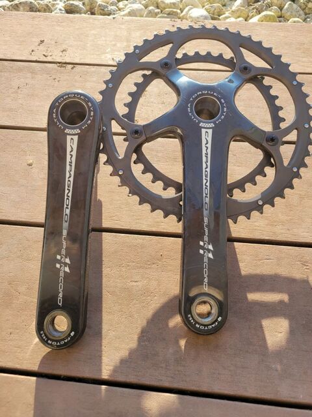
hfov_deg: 53.1
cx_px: 156
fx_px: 312
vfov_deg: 67.3
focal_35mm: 26
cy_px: 208
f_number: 1.8
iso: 40
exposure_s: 1/472
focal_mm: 5.4
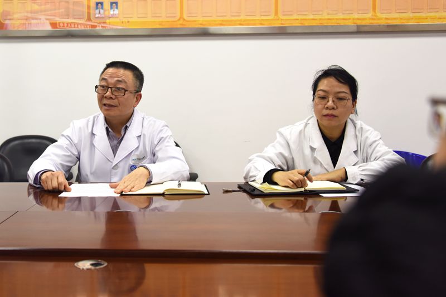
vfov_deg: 35.0
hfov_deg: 50.7
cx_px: 223
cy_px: 148
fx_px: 471
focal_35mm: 38
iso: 800
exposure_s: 1/80
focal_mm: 38
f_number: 4.5
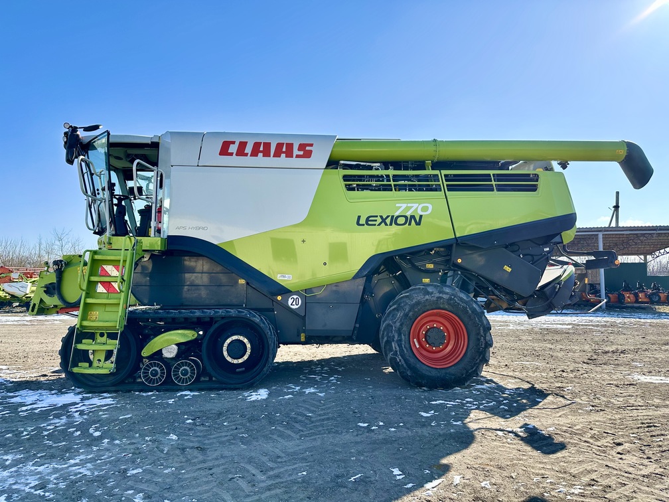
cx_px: 334
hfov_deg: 71.6
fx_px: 464
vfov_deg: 56.8
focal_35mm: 24
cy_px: 251
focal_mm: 6.86
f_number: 1.78
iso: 80
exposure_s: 1/2660
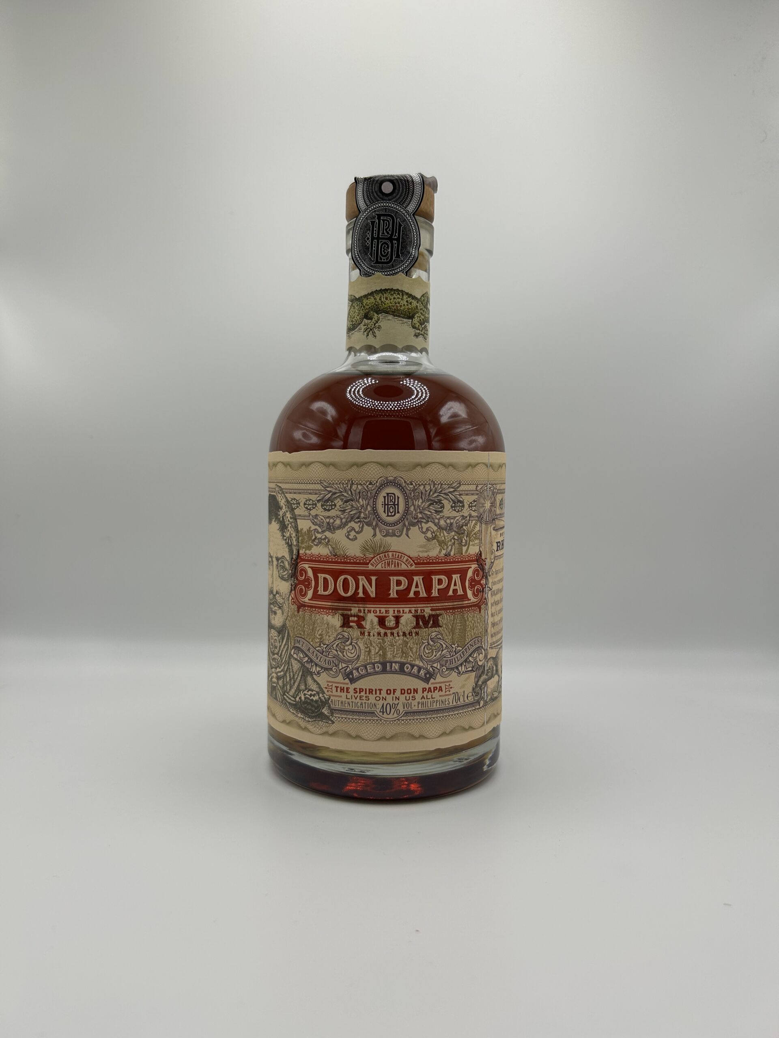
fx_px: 780
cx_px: 390
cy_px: 519
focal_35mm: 26
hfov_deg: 53.1
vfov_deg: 67.3
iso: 50
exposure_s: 1/1009
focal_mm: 5.7
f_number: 1.5
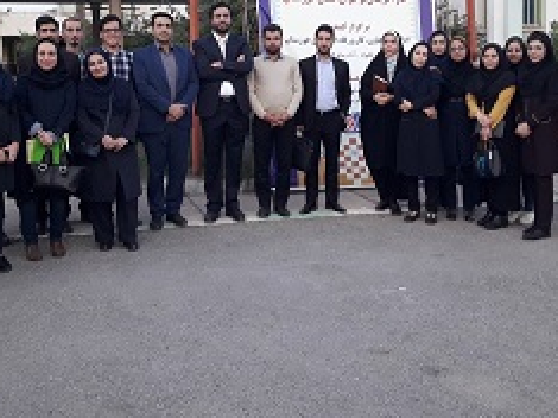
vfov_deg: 29.3
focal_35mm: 49
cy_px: 114
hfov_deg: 38.9
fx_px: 789
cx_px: 262
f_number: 1.9
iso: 100
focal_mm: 3.7
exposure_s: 1/33
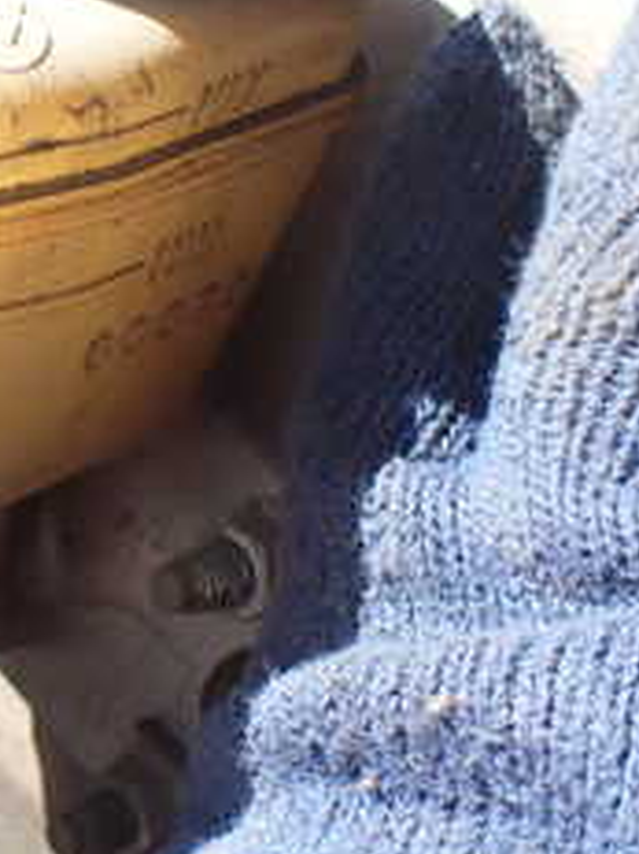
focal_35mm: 78
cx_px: -344
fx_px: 1922
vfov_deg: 24.9
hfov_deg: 16.9
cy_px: 285
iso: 100
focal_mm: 5.4
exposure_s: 1/200
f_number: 2.3
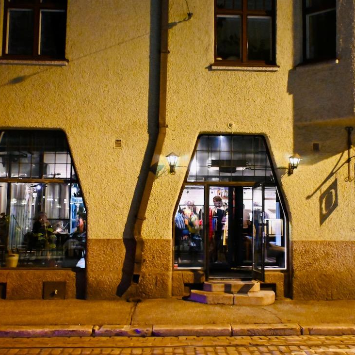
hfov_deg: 36.0
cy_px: 178
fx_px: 545
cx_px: 213
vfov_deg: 36.1
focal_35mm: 47
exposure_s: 1/60
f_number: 4.2
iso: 10000
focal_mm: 24.5
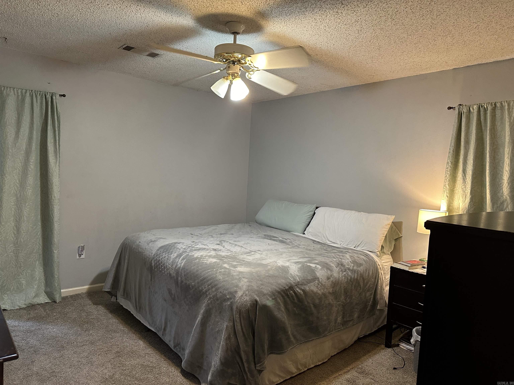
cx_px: 257
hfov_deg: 71.6
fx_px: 356
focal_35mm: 24
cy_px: 192
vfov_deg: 56.8
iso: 250
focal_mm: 6.86
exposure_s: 1/60
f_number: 1.78
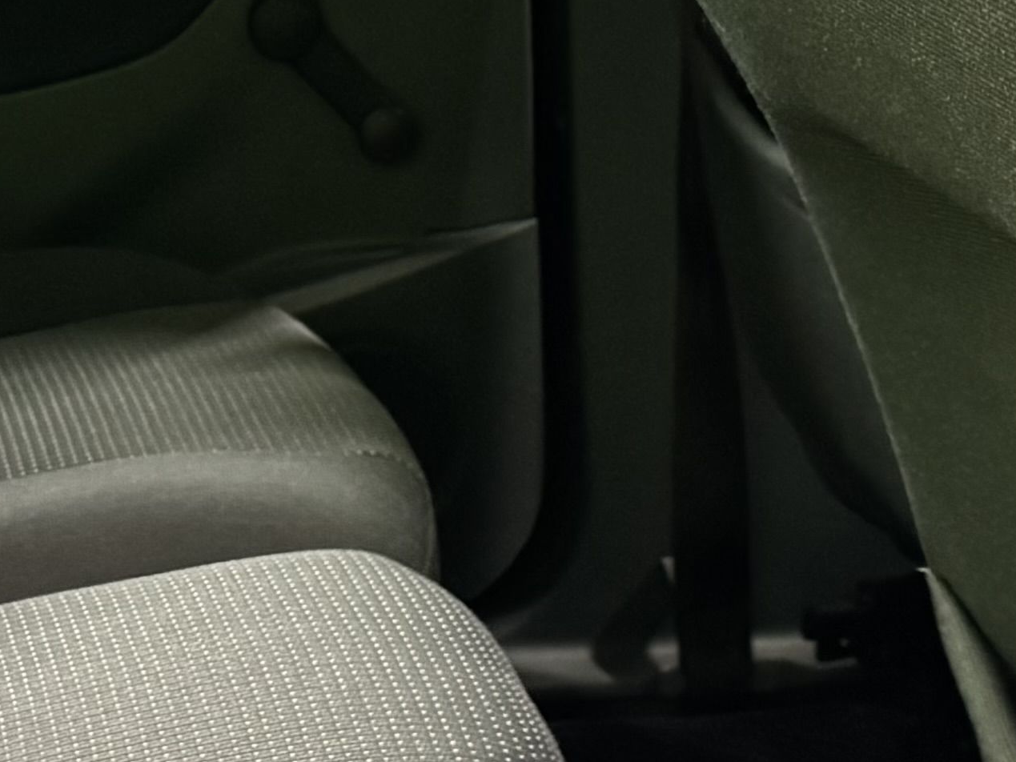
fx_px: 3170
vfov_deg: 13.7
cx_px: -132
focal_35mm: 108
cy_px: 558
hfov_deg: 17.5
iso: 800
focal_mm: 6.76
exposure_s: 1/33
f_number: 1.78
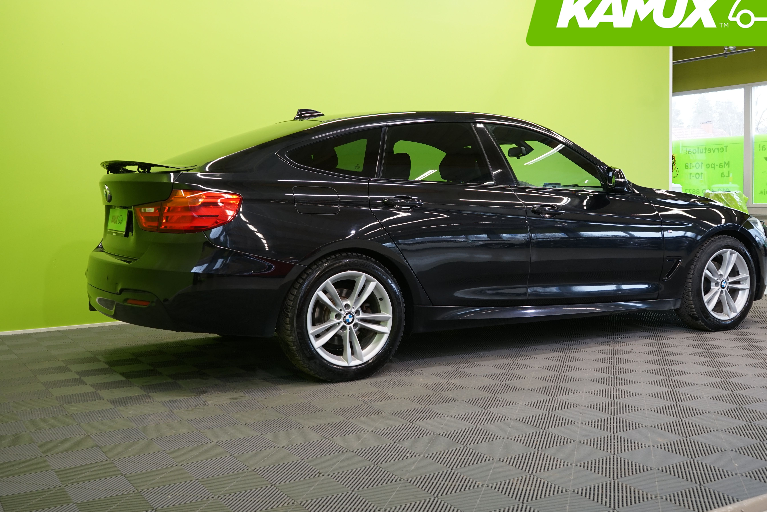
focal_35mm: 39
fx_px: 831
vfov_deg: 34.2
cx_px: 418
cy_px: 231
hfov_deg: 49.5
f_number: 6.3
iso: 640
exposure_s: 1/25
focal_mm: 35
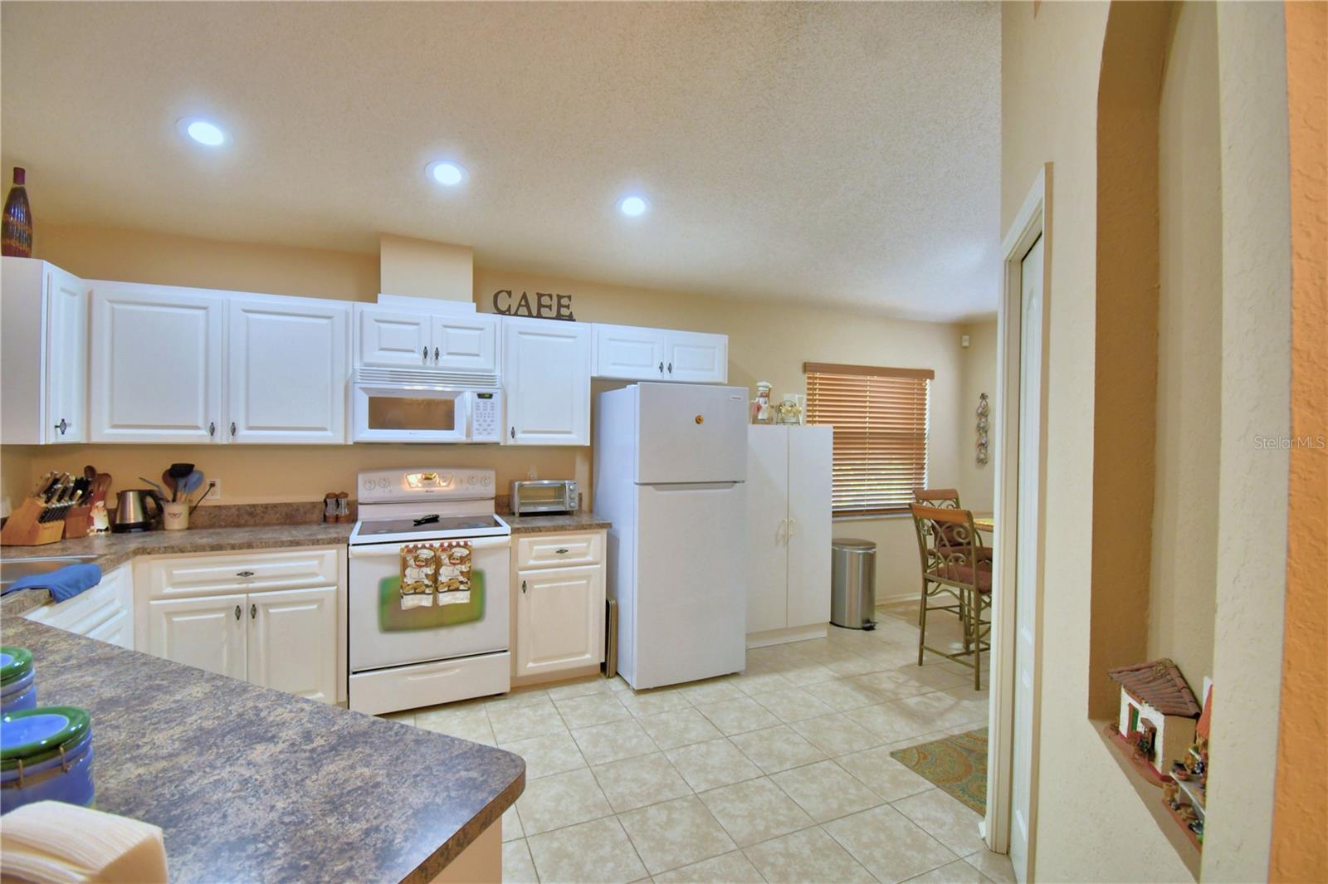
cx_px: 664
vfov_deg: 77.3
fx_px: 553
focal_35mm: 15
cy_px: 442
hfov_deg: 100.4
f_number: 4.5
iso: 400
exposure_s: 1/40
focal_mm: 10
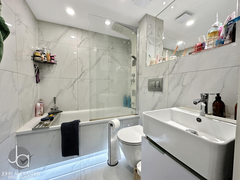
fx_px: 97
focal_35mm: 14
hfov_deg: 102.1
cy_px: 90
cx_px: 120
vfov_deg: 85.7
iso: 250
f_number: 2.2
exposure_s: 1/100
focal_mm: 2.22
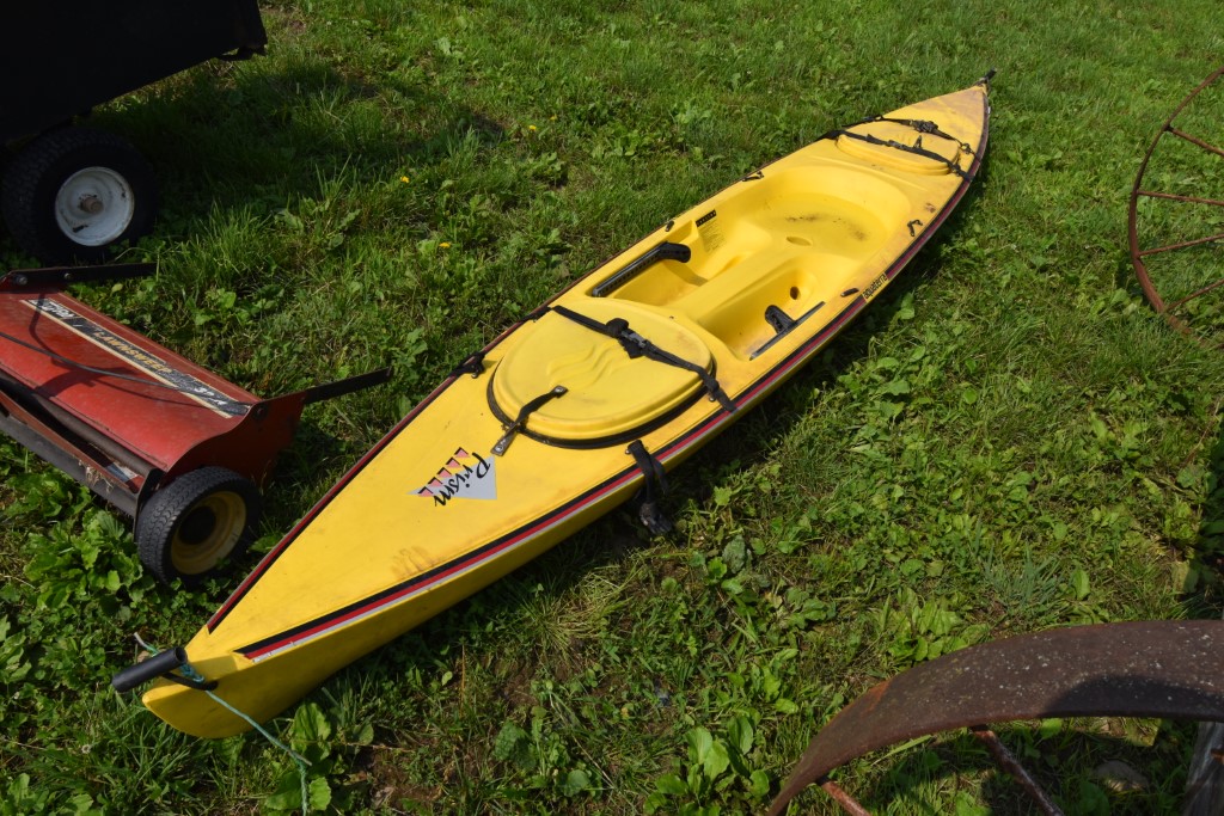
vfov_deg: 47.9
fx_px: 918
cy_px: 408
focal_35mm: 27
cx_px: 612
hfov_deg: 67.4
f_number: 11
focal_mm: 18
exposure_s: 1/500
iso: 200
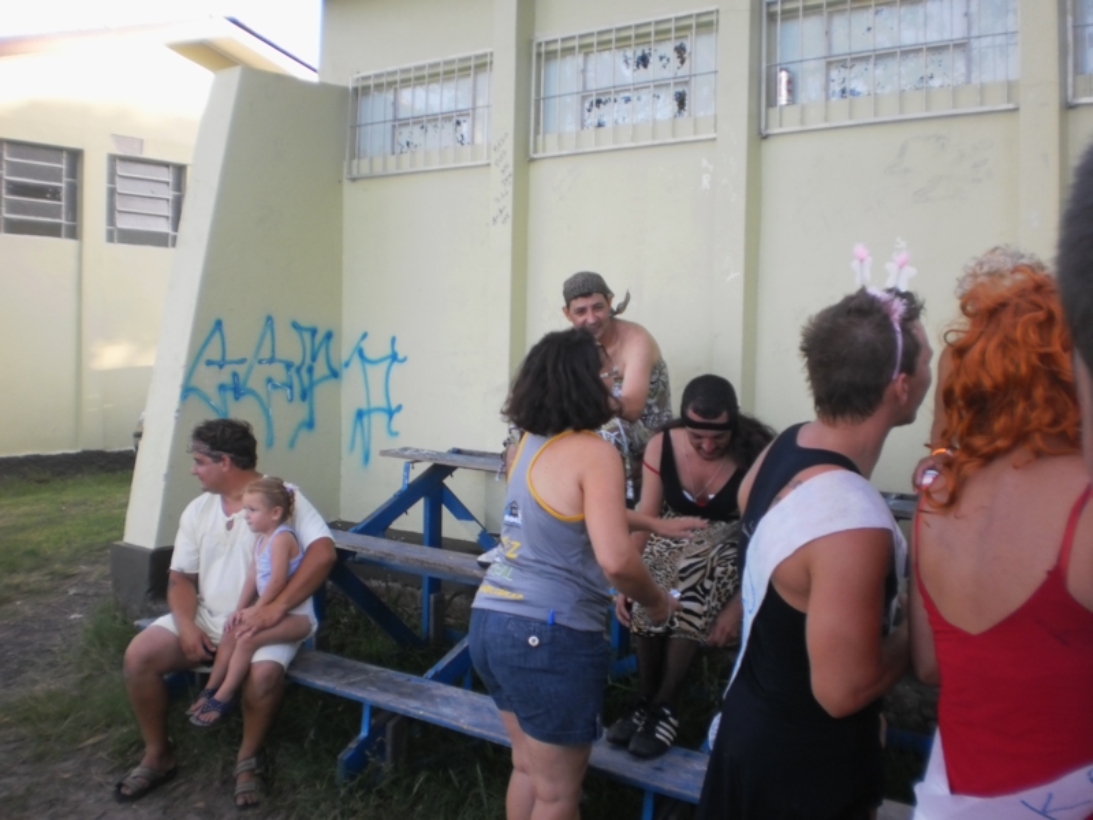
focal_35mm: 36
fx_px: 1137
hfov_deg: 51.4
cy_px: 410
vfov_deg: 39.7
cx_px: 546
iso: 100
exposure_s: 1/80
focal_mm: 6.3
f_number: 3.1
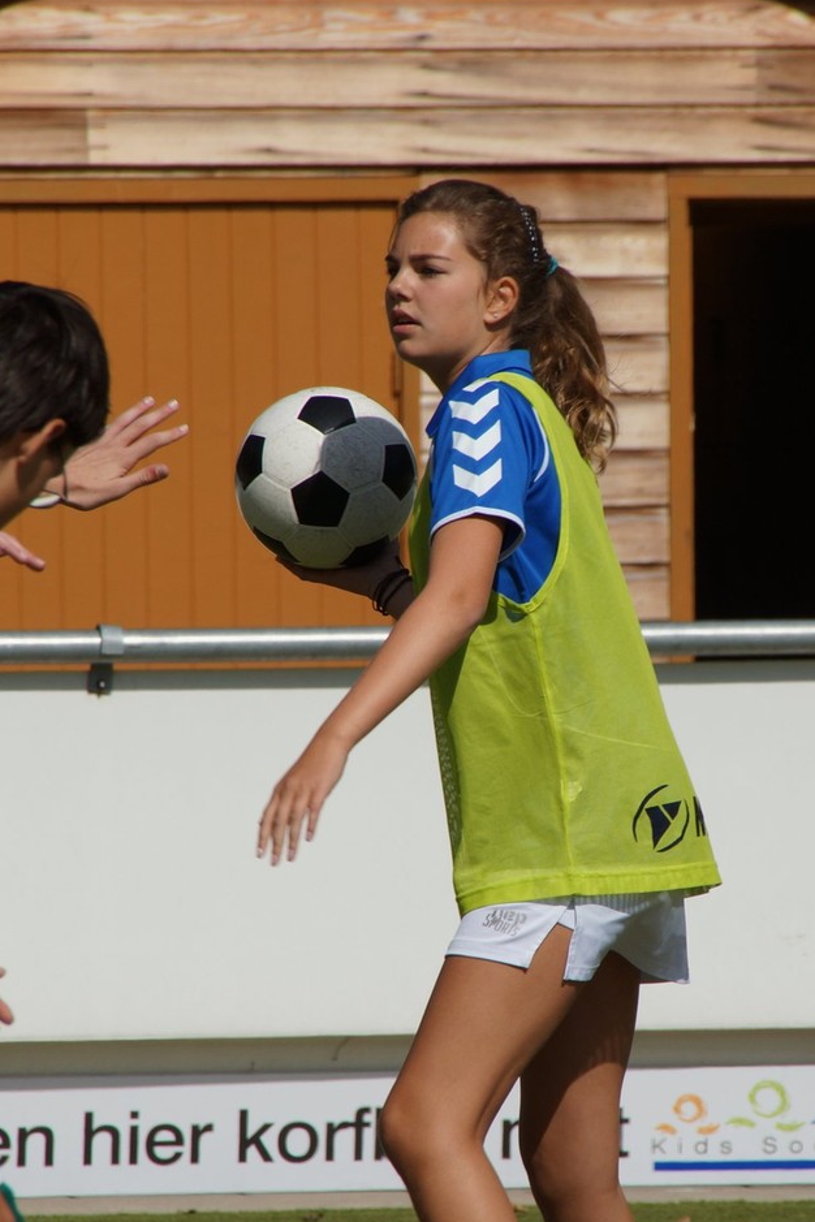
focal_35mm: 409
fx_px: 13888
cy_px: 653
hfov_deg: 3.4
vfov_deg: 5.0
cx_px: 417
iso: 100
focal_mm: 250
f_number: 13
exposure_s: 1/400
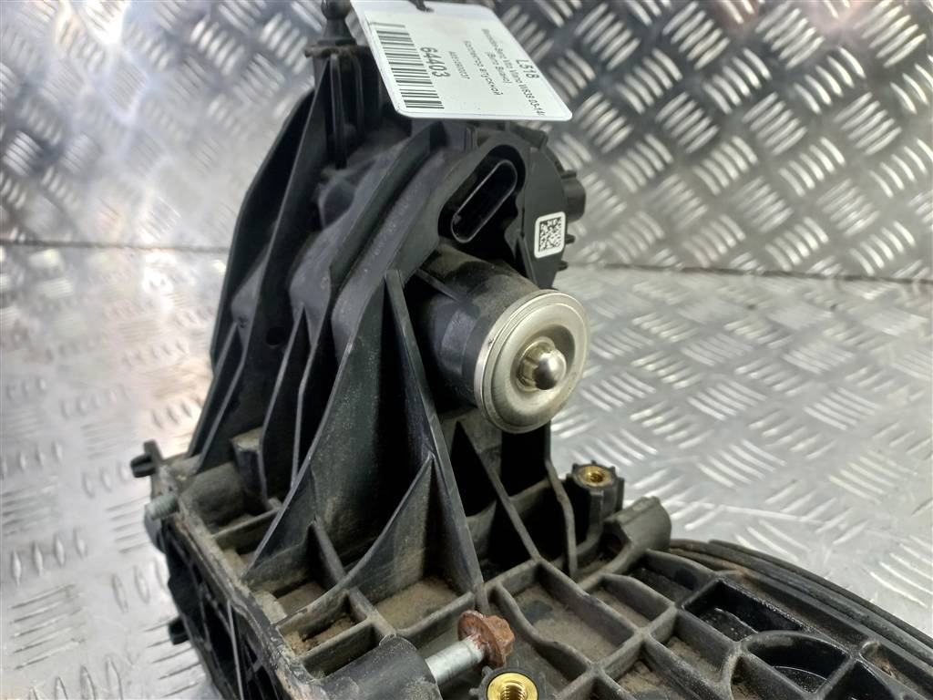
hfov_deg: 69.4
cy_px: 350
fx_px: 674
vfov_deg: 54.9
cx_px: 466
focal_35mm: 25
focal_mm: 4.6
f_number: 1.8
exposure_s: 1/50
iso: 100
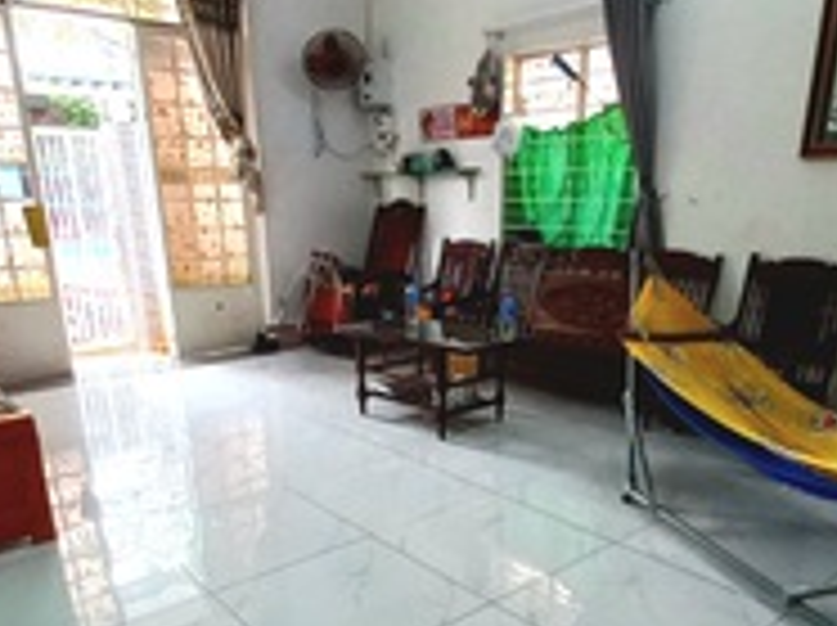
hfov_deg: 63.5
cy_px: 482
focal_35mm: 28
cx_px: 446
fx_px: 676
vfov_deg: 47.5
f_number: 2.2
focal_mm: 1.42
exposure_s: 1/50
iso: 50
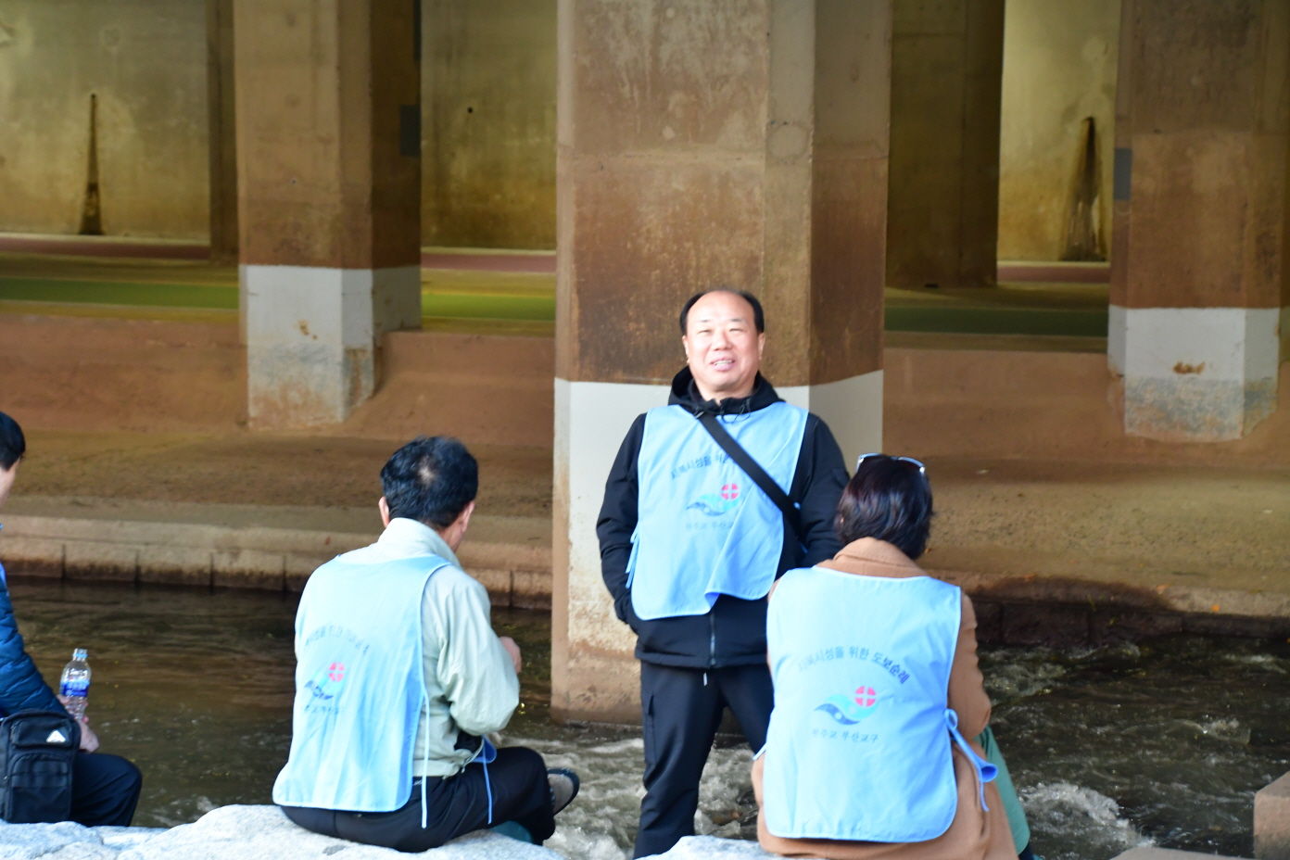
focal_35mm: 105
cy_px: 430
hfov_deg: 19.5
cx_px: 645
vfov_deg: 13.0
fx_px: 3762
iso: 1250
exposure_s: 1/60
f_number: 5
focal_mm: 70
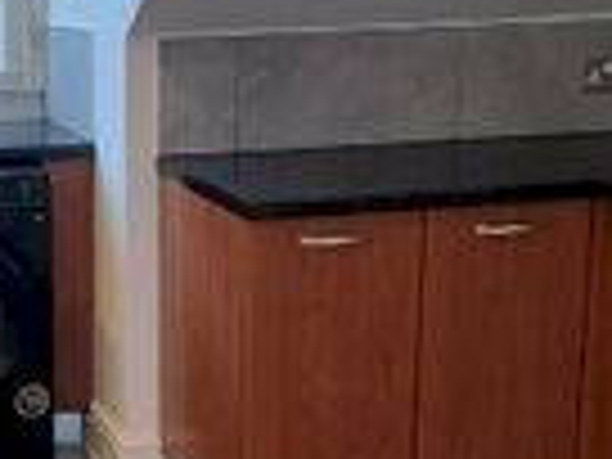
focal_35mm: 67
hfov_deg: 27.4
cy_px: 250
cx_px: 4
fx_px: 1185
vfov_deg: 21.9
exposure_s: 1/50
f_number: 2.2
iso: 160
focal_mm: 2.2
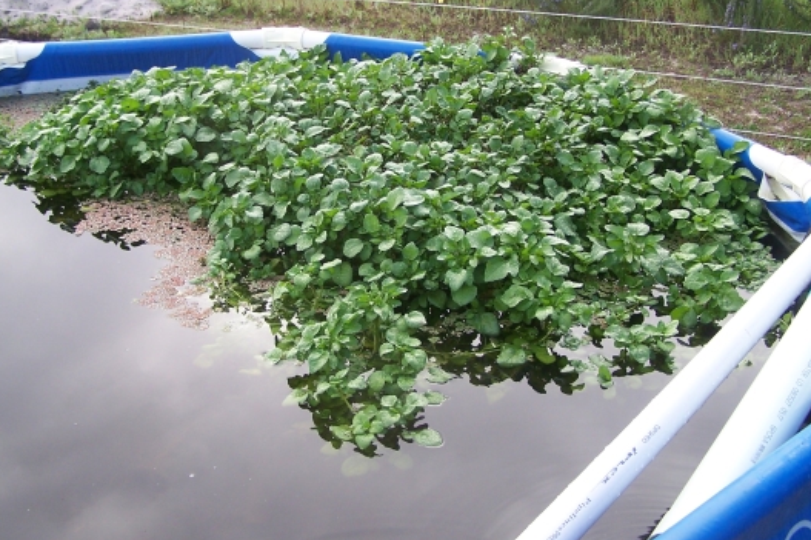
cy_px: 194
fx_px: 1081
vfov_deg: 27.9
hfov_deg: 41.1
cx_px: 374
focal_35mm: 48
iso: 80
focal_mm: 6.3
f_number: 2.8
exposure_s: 1/180
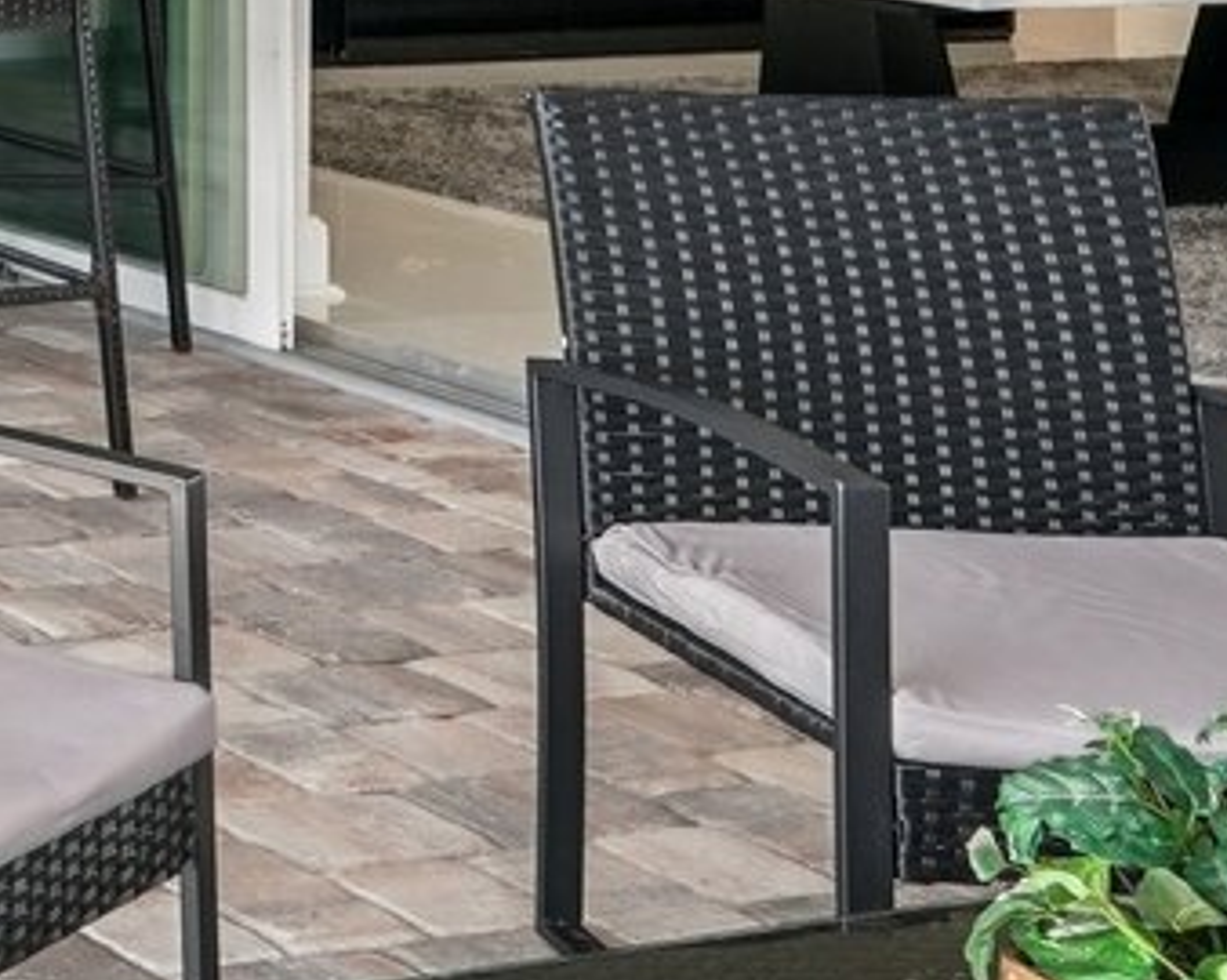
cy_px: -506
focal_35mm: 91
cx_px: -1630
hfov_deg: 14.6
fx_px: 3303
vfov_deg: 15.5
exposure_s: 1/40
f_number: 8
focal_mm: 16
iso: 400
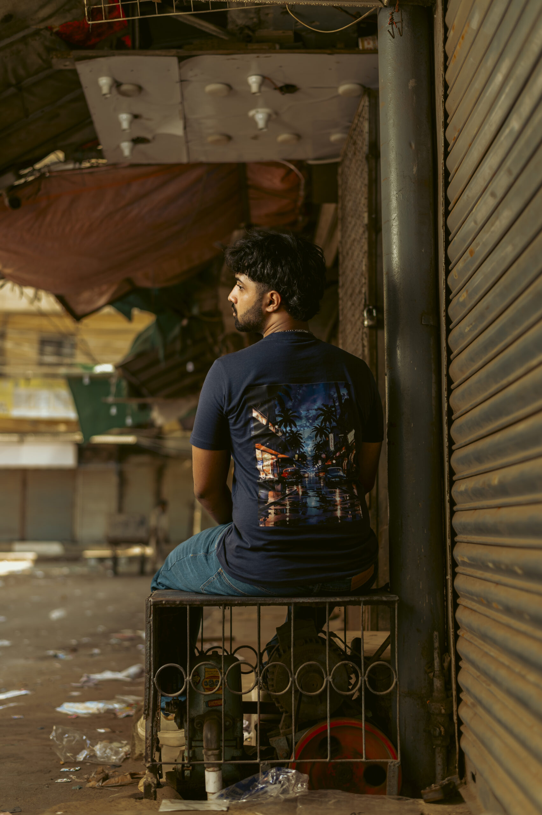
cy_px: 408
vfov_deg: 39.6
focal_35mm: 50
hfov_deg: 27.0
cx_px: 271
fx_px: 1131
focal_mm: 50
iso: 50
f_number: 2.2
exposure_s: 1/200
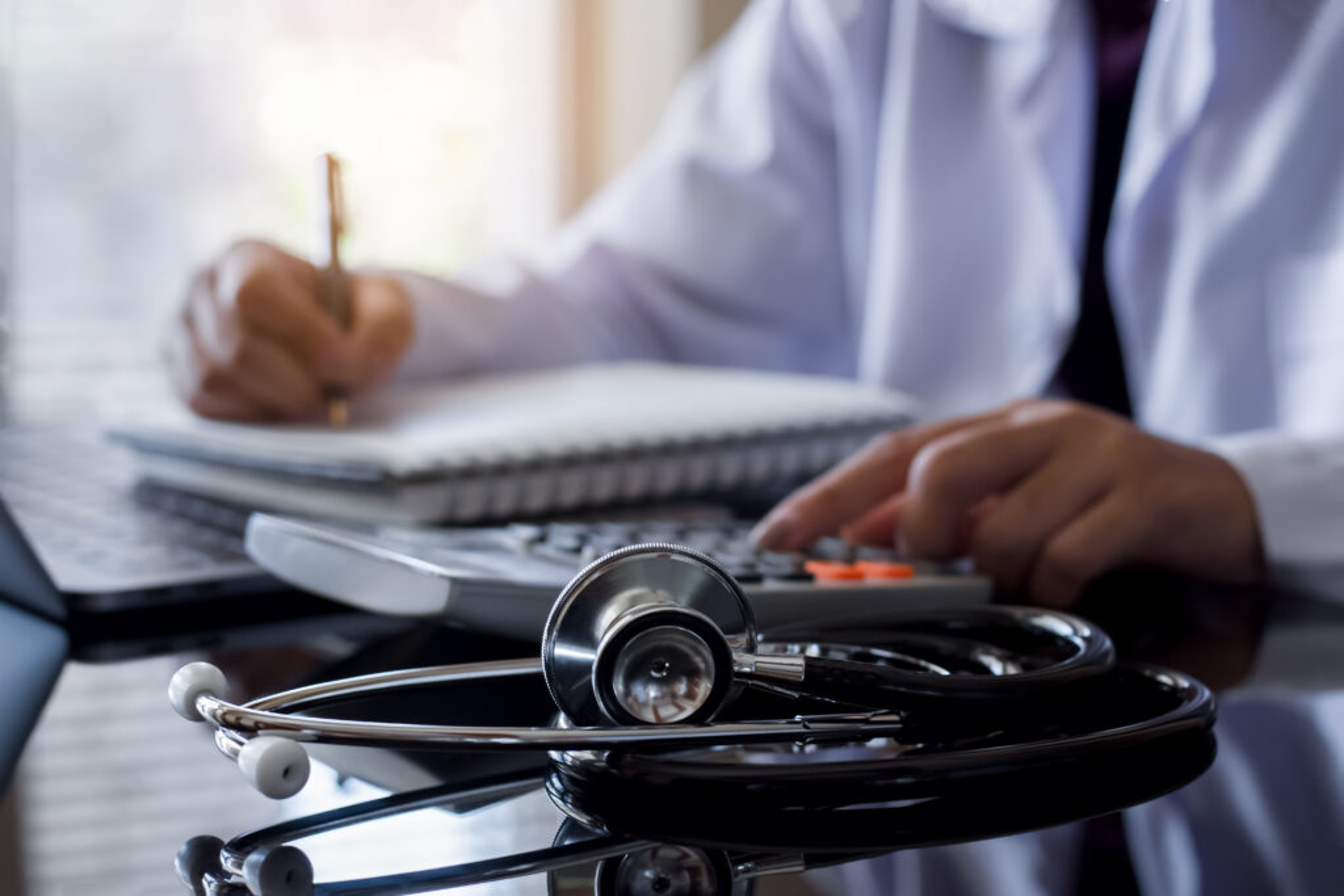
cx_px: 672
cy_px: 448
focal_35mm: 75
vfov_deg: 18.2
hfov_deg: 27.0
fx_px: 2800
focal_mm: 50
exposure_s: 1/100
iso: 250
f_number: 3.5
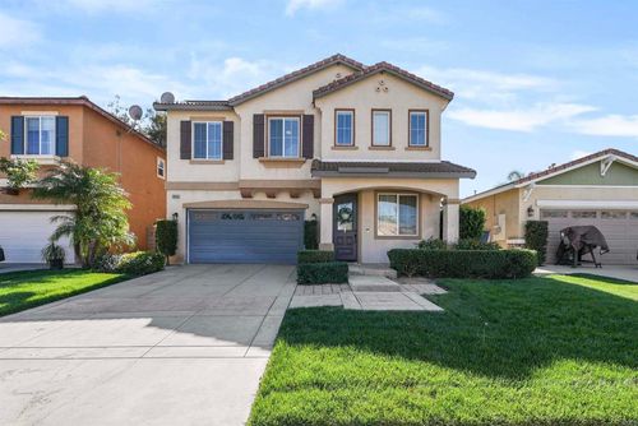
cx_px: 319
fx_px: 284
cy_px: 213
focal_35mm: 16
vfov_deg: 73.8
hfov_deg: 96.7
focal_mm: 16
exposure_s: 1/125
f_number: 10
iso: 100
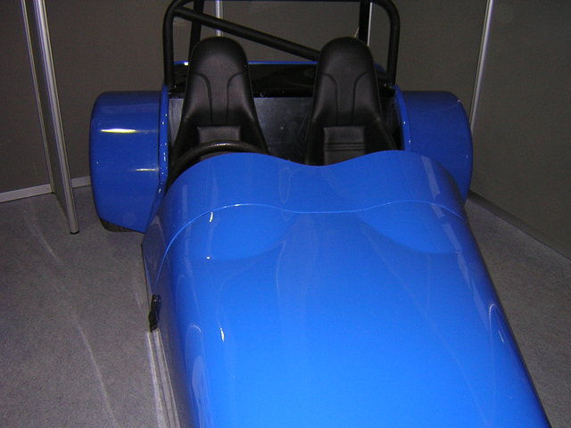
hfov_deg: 51.4
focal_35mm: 36
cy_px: 214
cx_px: 286
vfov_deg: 39.7
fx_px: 594
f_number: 2.6
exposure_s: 1/60.1
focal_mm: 4.7
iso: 218
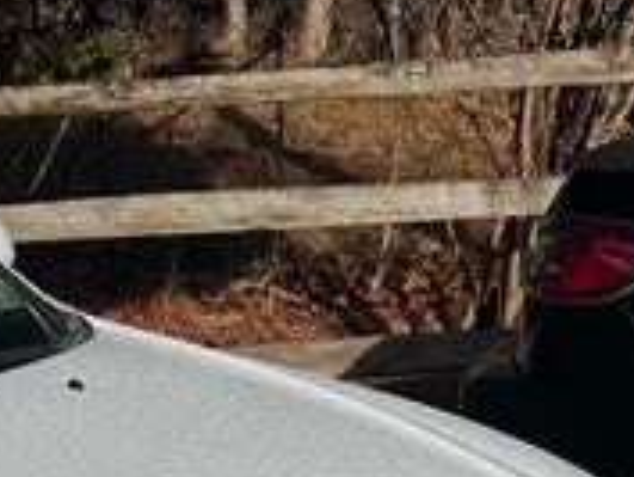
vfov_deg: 14.8
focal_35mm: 94
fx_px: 1723
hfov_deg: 19.0
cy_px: 689
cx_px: -229
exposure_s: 1/12658
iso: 50
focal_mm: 5.7
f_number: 1.5
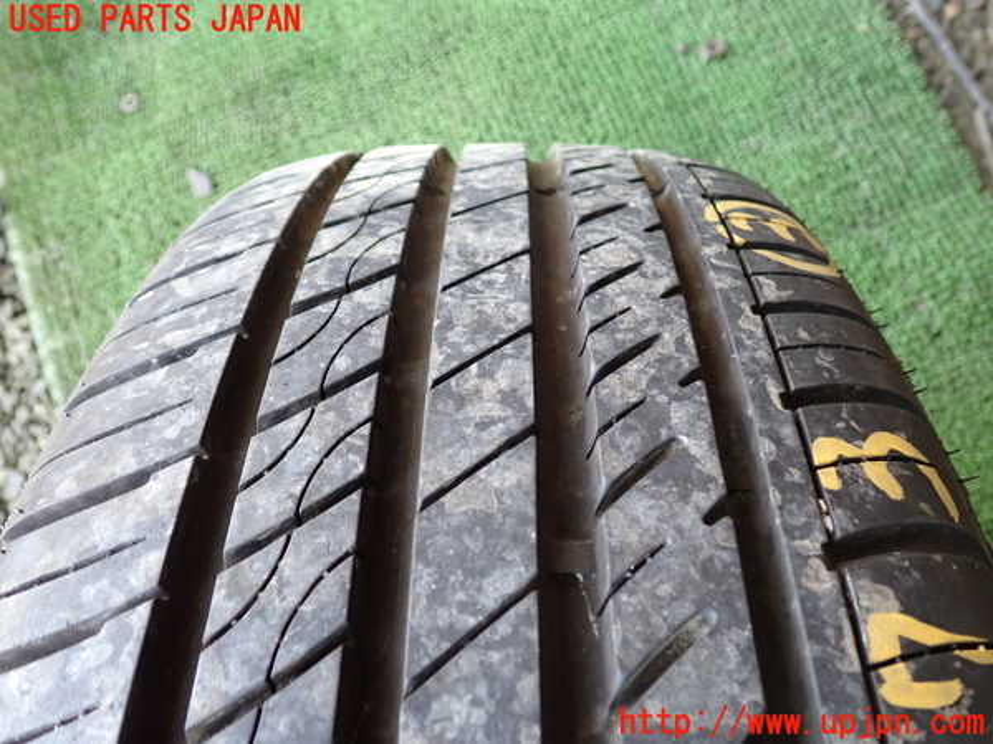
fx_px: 861
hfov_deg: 60.0
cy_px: 372
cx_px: 496
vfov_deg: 46.8
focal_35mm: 30
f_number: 2.3
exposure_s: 1/80
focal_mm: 5.4
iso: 320
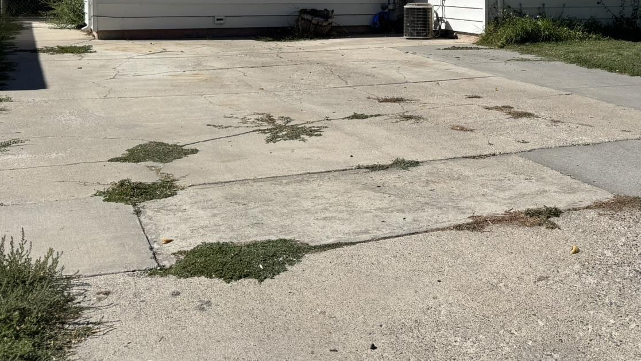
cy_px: 5
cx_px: 496
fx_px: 816
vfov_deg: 23.9
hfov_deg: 41.4
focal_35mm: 48
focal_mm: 6.76
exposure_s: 1/7092
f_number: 1.78
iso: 80
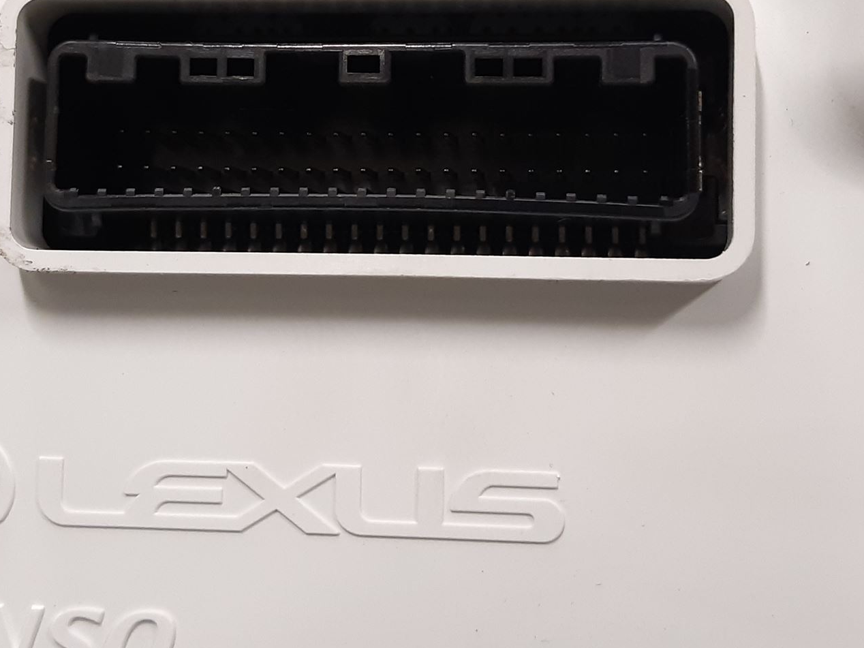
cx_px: 374
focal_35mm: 42
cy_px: 160
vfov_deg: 33.6
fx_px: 1048
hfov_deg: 44.7
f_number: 1.7
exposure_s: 1/50
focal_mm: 3.93
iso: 160
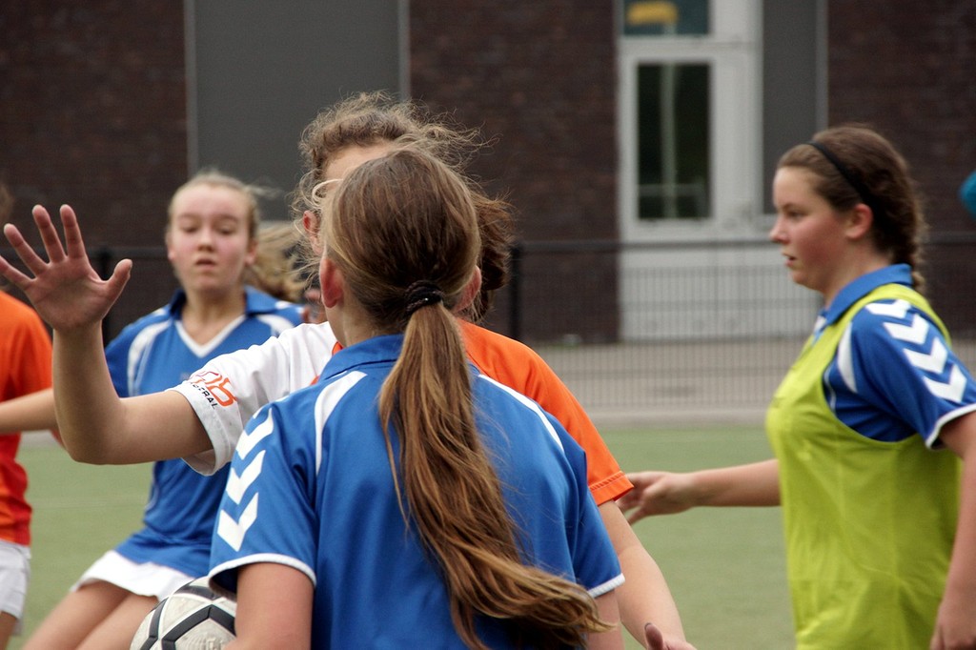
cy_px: 325
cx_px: 488
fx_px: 6098
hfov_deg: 9.2
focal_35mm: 225
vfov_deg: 6.1
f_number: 8
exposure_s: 1/320
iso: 640
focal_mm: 150
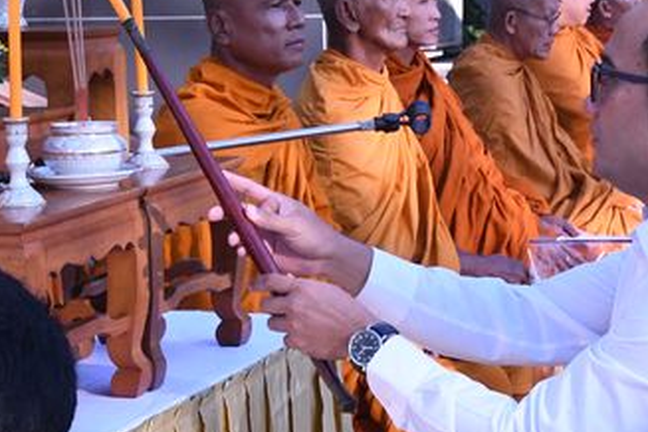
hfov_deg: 16.8
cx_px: 333
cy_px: 140
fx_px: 2196
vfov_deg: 11.2
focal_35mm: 122
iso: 2500
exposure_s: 1/640
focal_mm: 26
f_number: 13
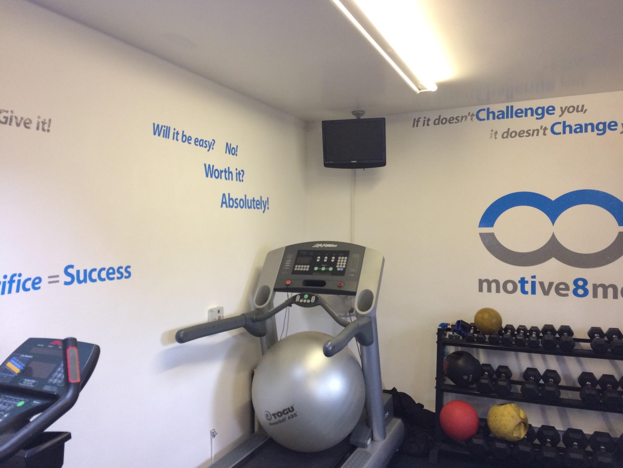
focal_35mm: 29
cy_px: 234
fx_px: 522
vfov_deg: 48.2
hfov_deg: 61.7
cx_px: 312
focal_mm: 4.15
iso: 64
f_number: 2.2
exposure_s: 1/33
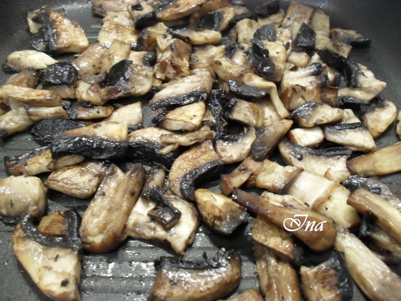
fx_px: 405
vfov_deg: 40.7
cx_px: 200
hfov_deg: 52.6
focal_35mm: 35
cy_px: 150
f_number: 3.2
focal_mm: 6.3
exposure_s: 1/6
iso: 200
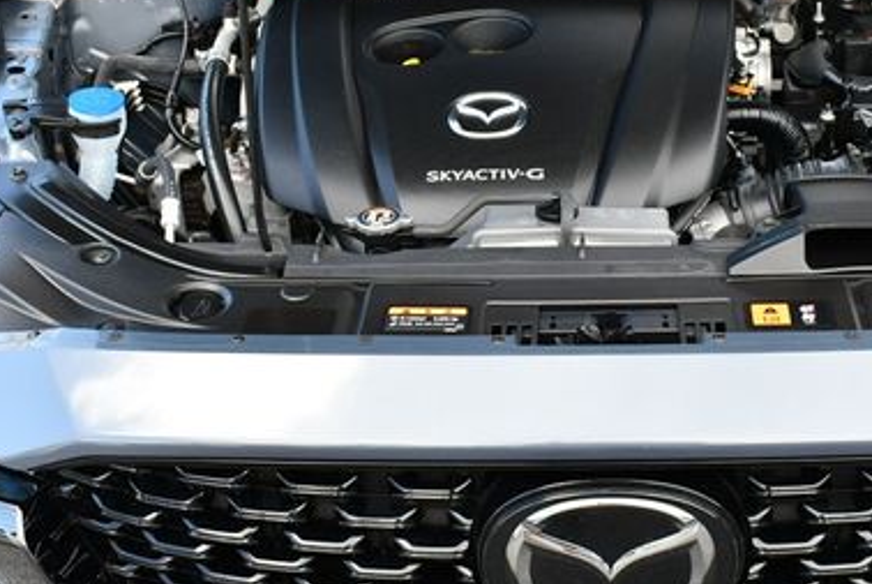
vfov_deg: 22.3
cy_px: 238
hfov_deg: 32.4
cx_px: 616
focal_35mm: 61
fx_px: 1479
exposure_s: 1/250
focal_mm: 18
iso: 400
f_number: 5
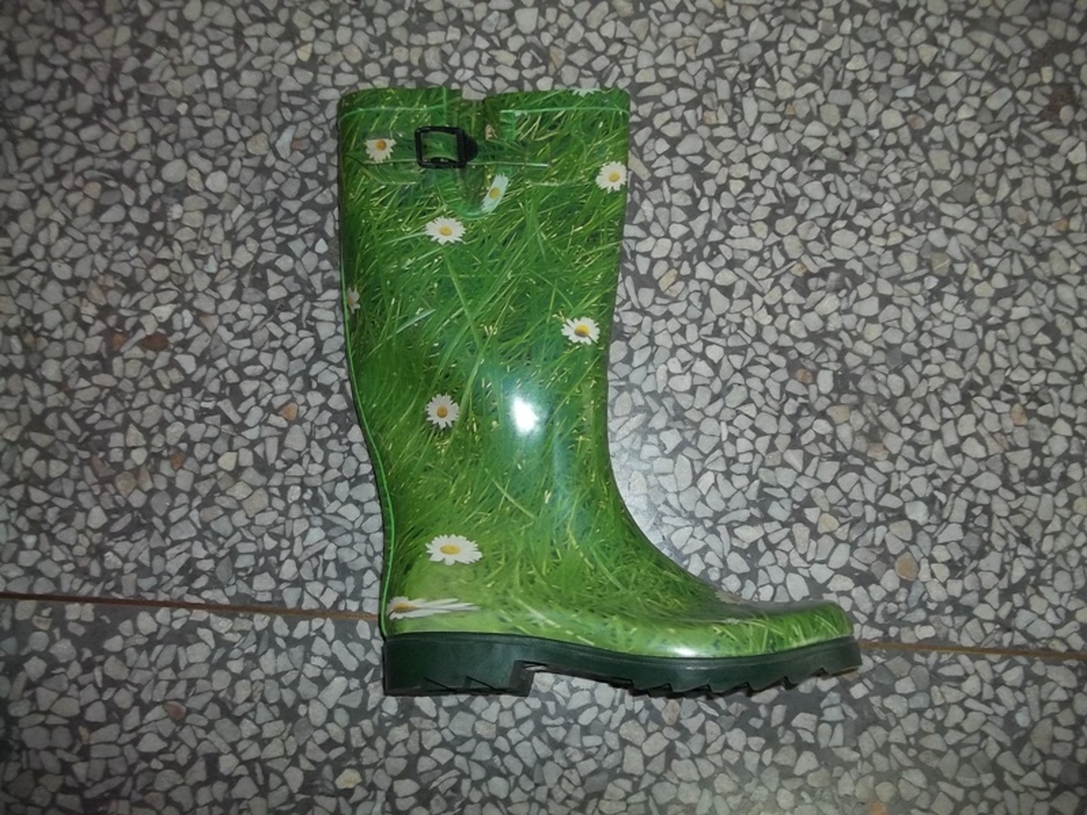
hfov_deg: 56.8
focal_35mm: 32
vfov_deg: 44.2
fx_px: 1005
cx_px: 544
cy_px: 408
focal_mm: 5.7
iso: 160
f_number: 2.9
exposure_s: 1/30
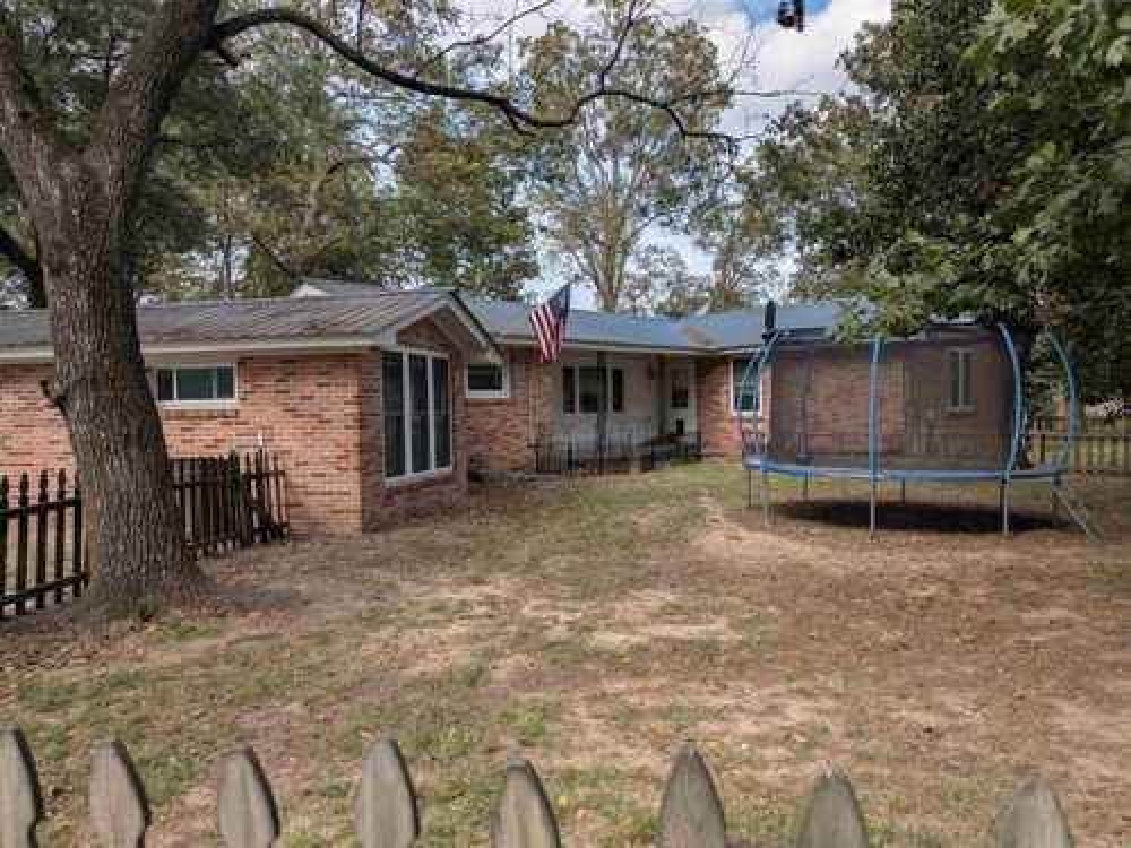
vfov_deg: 54.9
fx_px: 817
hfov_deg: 69.4
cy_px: 424
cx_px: 566
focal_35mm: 25
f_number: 1.89
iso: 48
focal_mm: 5.43
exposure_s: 1/1546
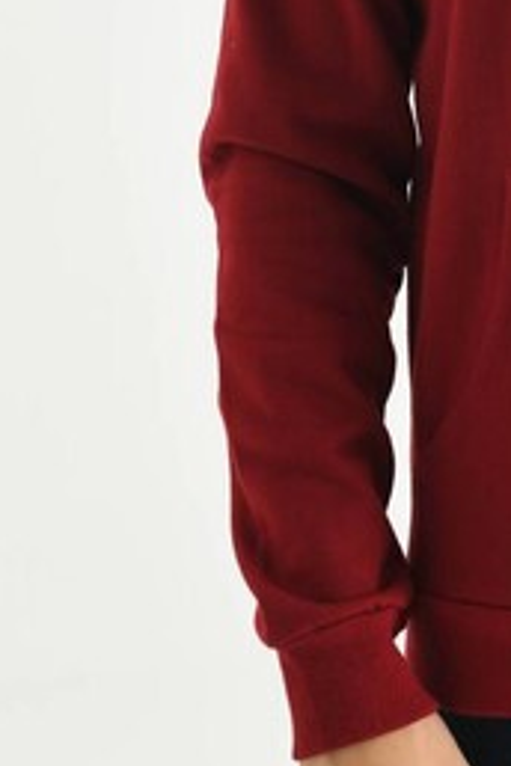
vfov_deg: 12.6
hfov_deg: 8.5
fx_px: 3406
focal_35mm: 160
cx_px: 677
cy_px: -86
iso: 160
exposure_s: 1/125
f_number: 5.6
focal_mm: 55
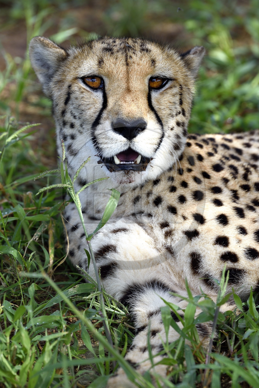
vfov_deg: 10.3
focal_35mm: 200
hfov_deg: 6.9
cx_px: 130
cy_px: 194
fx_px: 2158
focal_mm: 200
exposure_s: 1/1000
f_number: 4.5
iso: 200
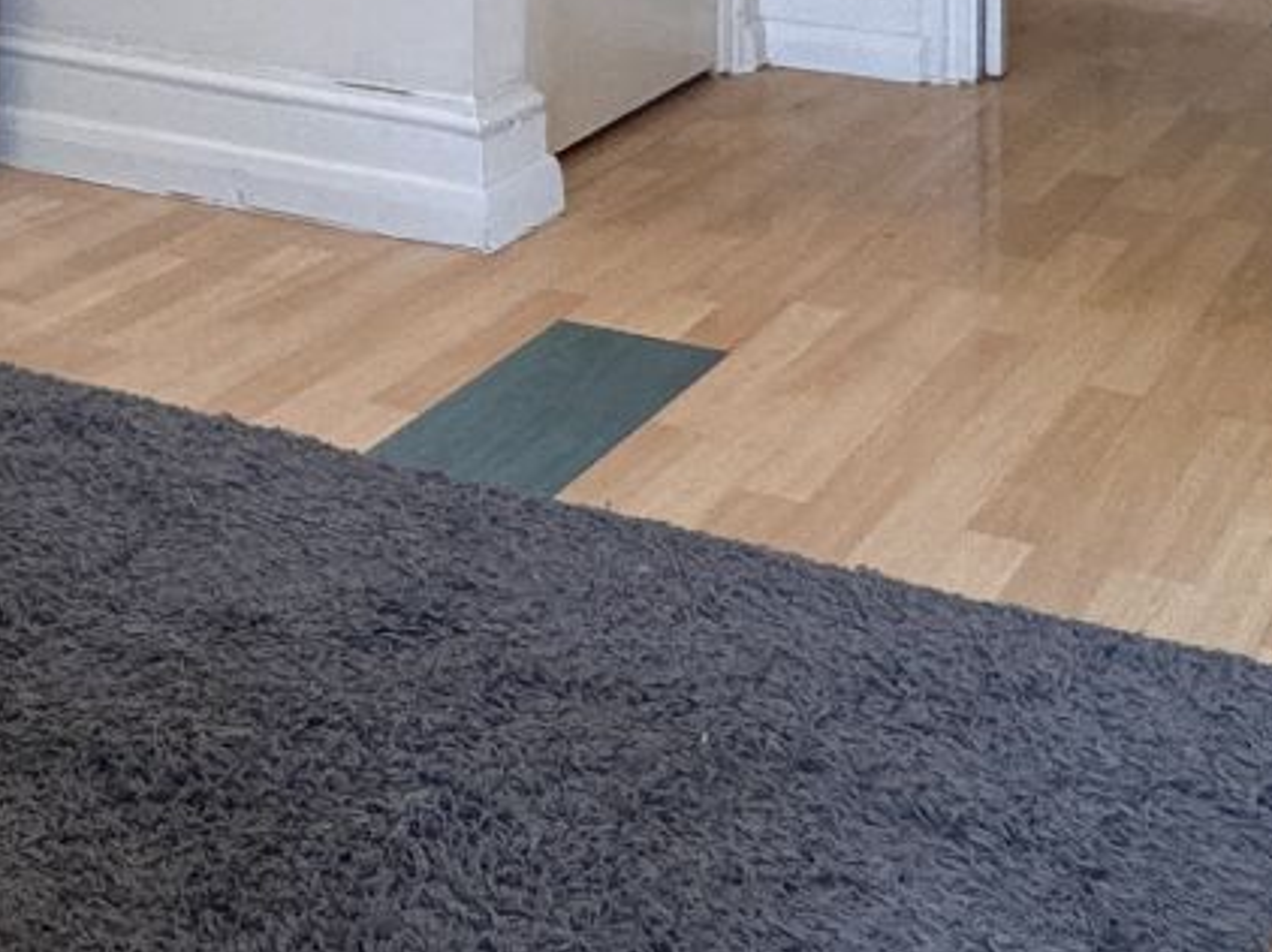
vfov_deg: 18.9
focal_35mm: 68
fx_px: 2497
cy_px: -482
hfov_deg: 27.7
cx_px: 160
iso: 200
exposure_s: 1/50
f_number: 2.2
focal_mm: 2.22
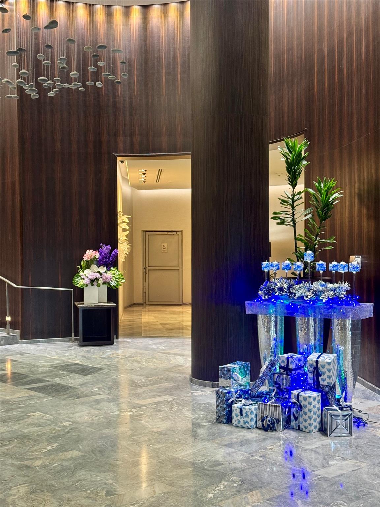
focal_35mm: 48
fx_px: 703
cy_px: 254
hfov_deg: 30.3
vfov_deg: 39.7
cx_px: 190
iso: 200
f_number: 1.78
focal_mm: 6.76
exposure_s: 1/40
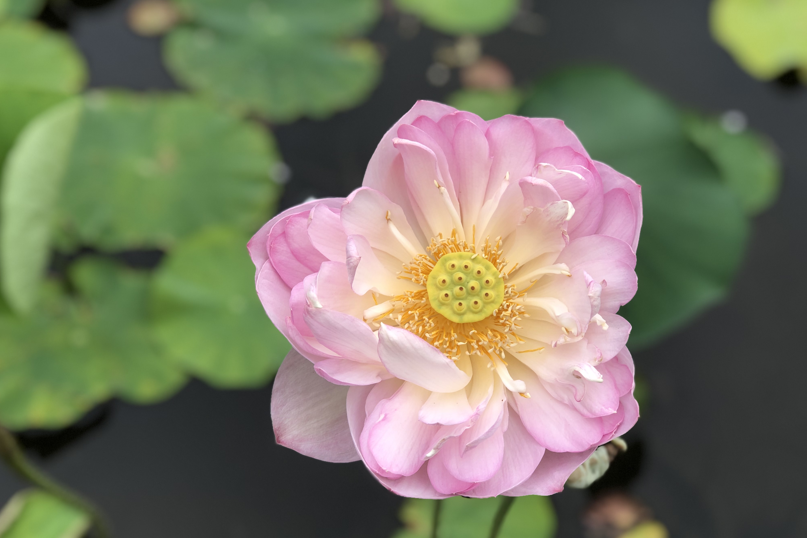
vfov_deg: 22.6
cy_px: 303
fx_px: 1345
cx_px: 400
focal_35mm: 60
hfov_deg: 33.4
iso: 25
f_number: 2.8
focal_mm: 6.6
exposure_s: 1/120
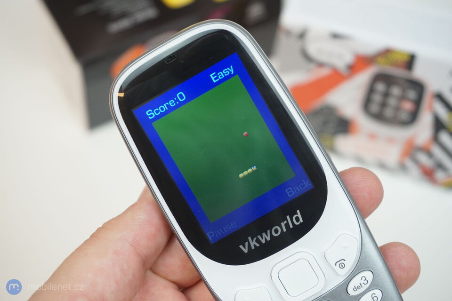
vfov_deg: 19.7
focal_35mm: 69
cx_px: 226
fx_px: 866
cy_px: 150
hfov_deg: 29.2
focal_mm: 46
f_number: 5.6
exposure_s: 1/80
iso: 800
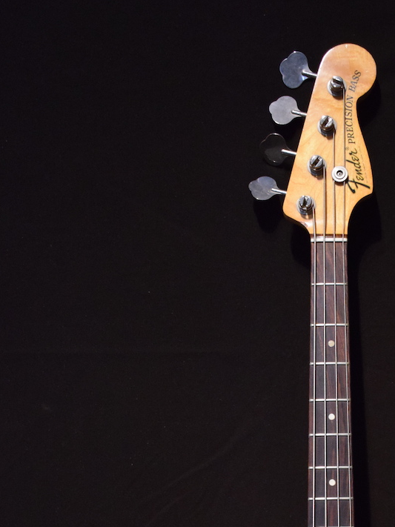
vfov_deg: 25.2
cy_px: 549
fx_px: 1111
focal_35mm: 73
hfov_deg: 19.8
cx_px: 340
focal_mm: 24
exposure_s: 1/30
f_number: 3.8
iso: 2500
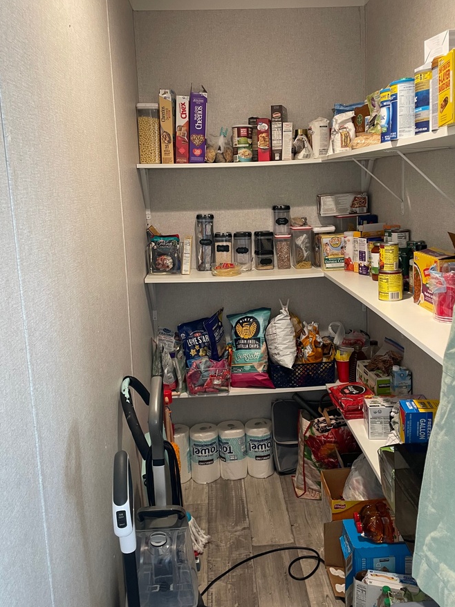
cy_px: 272
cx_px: 246
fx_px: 561
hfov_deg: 44.1
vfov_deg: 56.7
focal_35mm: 32
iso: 125
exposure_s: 1/60
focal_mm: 4.2
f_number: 1.6
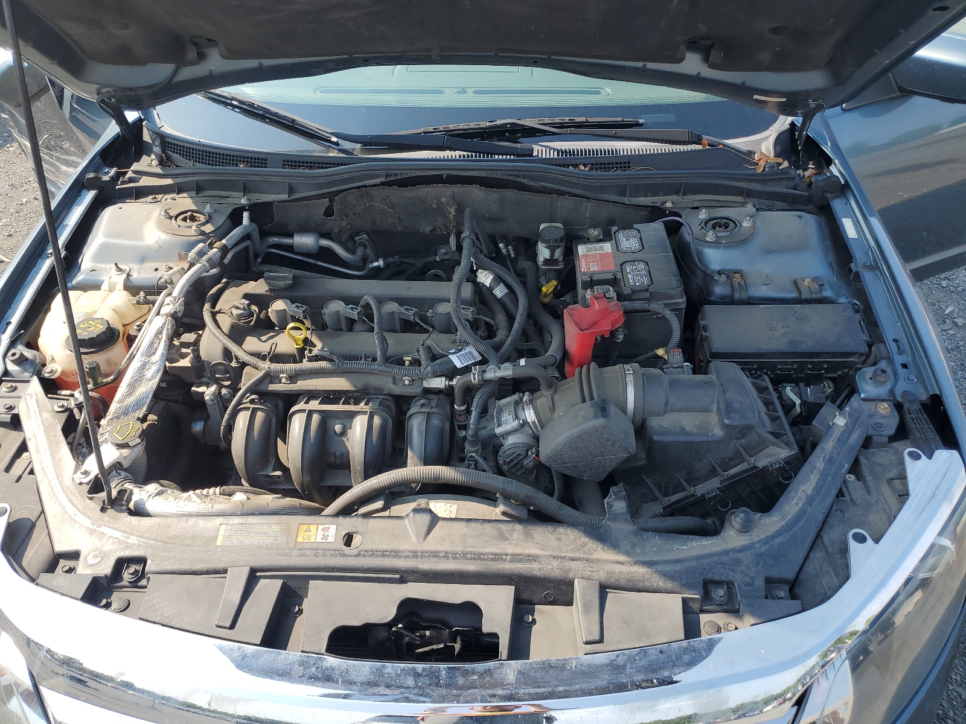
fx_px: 726
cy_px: 362
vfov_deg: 53.1
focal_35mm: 26
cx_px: 483
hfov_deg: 67.3
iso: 50
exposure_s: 1/1111
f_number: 1.5
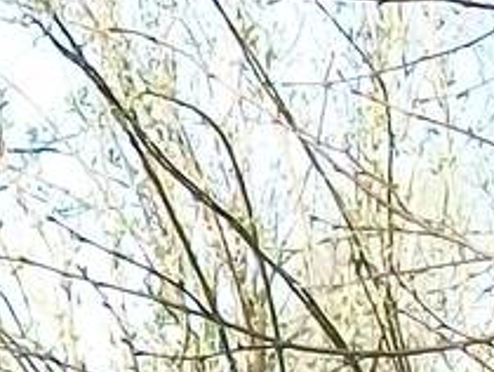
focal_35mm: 472
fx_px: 6744
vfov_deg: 3.1
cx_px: -682
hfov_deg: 4.1
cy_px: 1264
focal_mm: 11
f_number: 4.1
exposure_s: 1/500
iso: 224
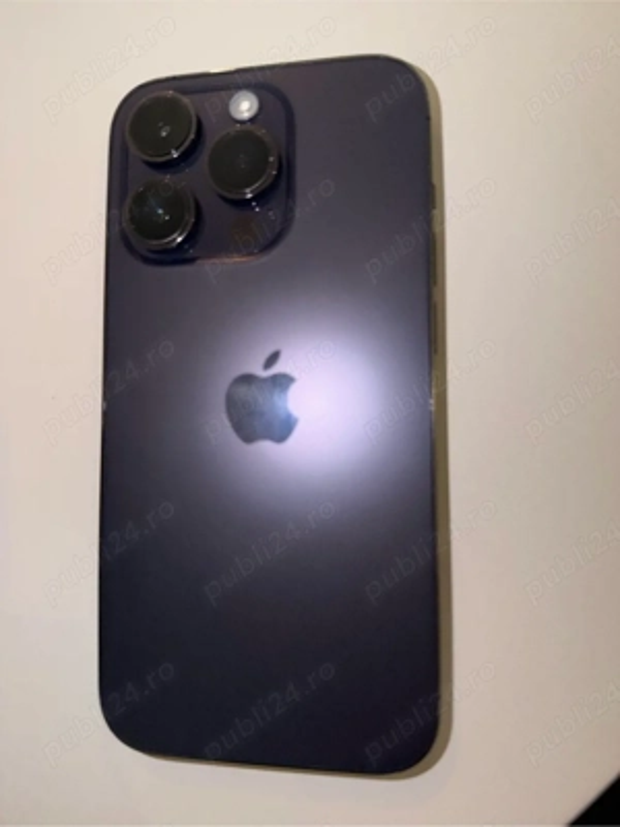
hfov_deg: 56.8
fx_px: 573
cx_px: 310
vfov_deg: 71.6
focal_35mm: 24
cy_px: 414
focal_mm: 6.76
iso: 50
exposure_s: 1/95
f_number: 1.78
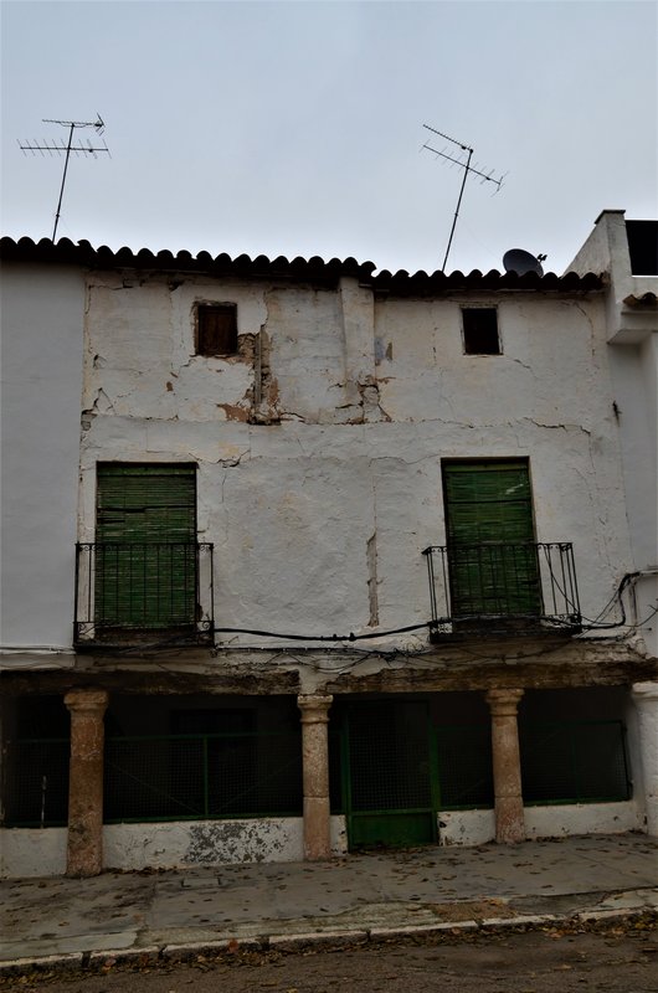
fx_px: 909
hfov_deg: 39.8
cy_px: 496
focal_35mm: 33
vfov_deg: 57.3
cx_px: 329
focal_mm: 22
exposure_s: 1/160
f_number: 9
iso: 320
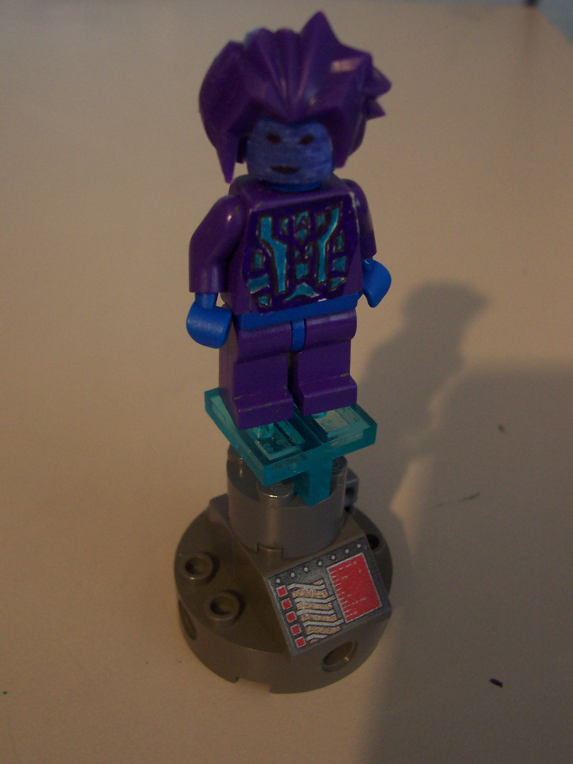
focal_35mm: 37
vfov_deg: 50.1
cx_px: 286
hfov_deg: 38.7
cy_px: 382
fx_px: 817
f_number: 2.8
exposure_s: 1/15
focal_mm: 5.6
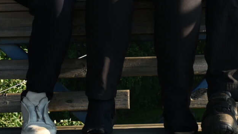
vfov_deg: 10.5
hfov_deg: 19.1
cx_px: 159
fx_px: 707
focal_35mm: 112
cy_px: -63
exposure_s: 1/250
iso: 160
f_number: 5.6
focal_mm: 22
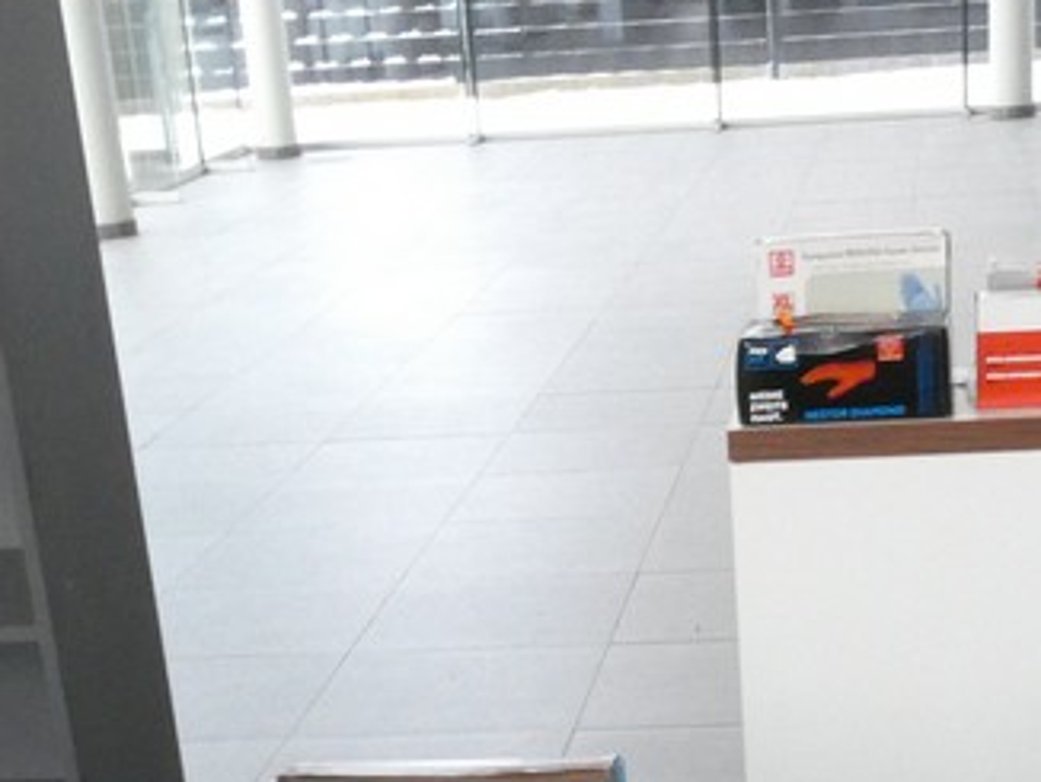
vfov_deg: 17.0
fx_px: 2408
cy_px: 1104
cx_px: 664
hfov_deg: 24.3
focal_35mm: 80
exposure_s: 1/125
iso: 500
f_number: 3.3
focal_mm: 4.3
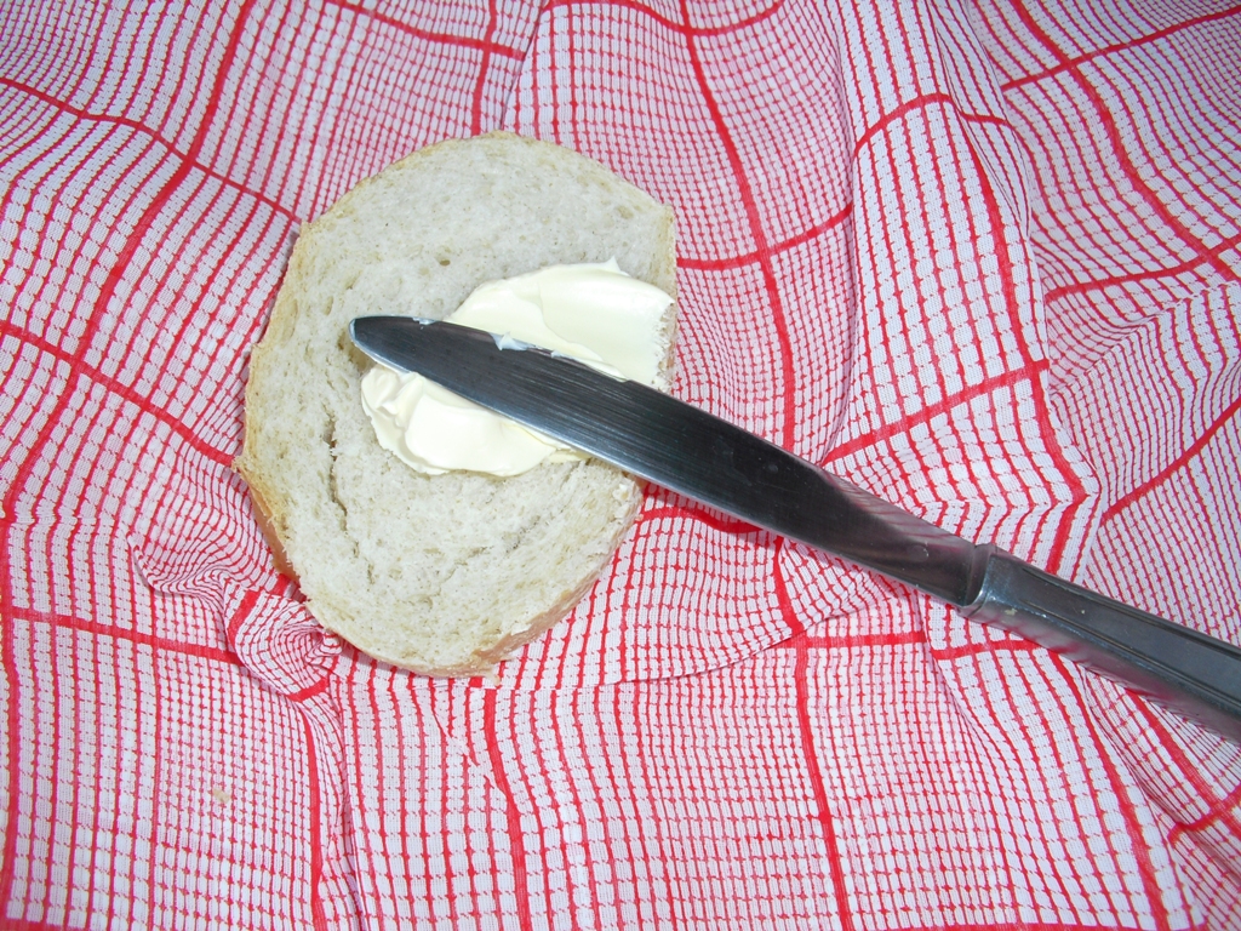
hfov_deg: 51.4
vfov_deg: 39.7
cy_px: 466
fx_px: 1291
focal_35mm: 36
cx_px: 620
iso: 100
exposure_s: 1/60
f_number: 3.1
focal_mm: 6.3
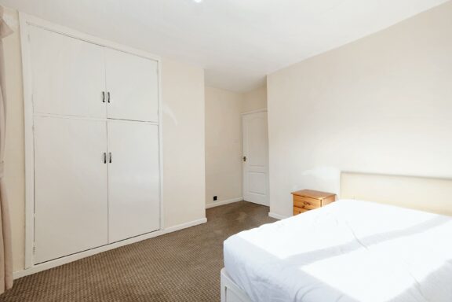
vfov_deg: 77.3
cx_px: 226
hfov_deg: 100.4
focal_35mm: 15
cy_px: 151
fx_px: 188
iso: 200
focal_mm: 10
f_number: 4
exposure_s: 1/200
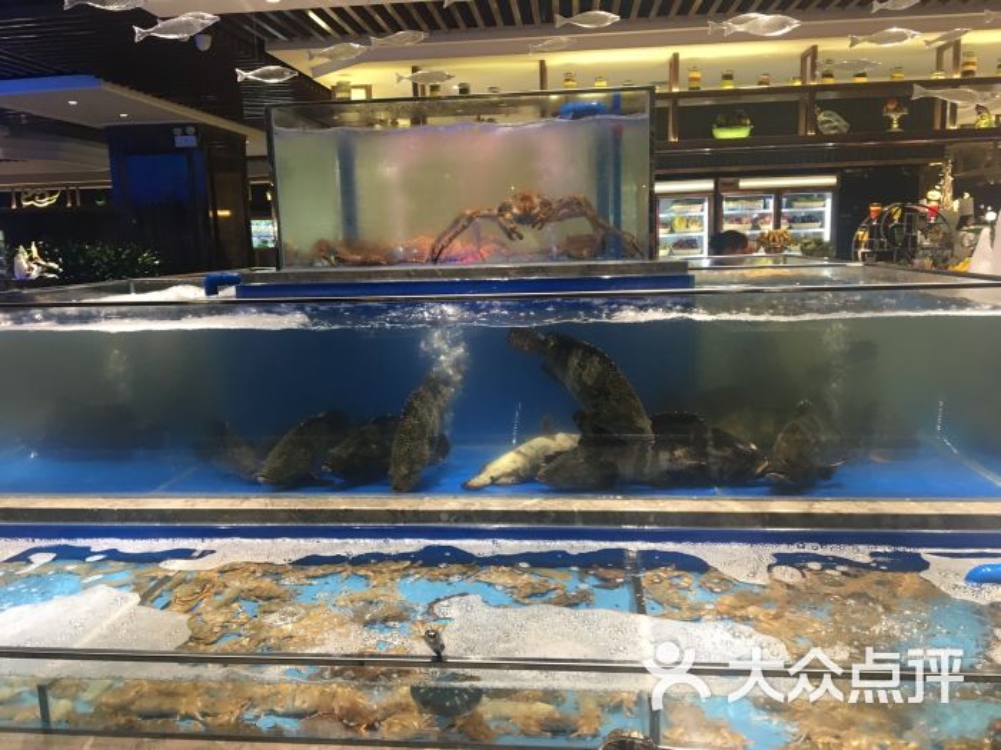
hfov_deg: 61.7
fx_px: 839
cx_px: 500
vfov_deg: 48.2
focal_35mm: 29
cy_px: 375
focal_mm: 4.15
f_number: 2.2
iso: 50
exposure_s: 1/33
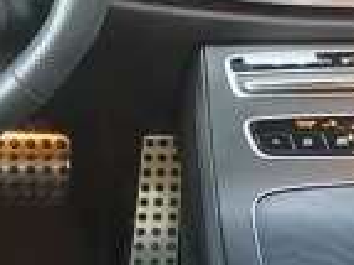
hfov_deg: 13.9
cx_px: 371
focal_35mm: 140
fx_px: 1431
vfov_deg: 10.4
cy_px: 297
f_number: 1.8
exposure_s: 1/50
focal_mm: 5.23
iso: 160
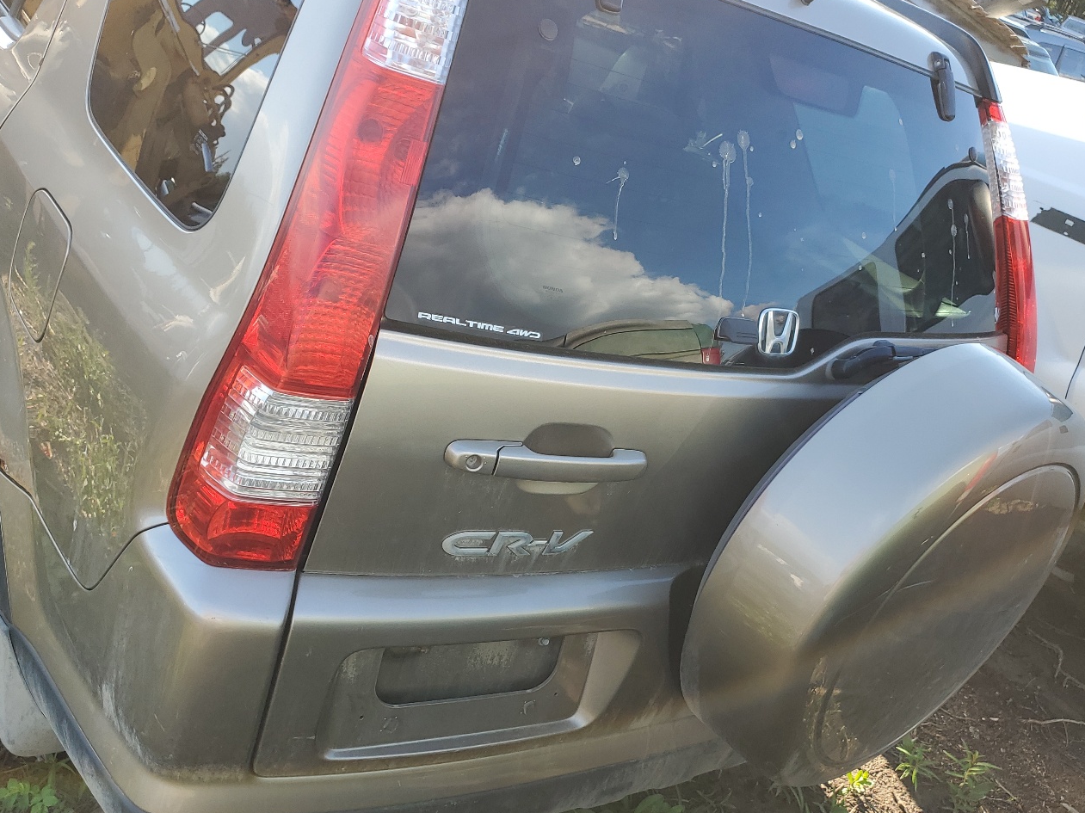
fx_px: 1034
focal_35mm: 33
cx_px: 587
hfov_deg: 55.3
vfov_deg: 42.9
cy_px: 410
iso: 50
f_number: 1.5
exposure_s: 1/435
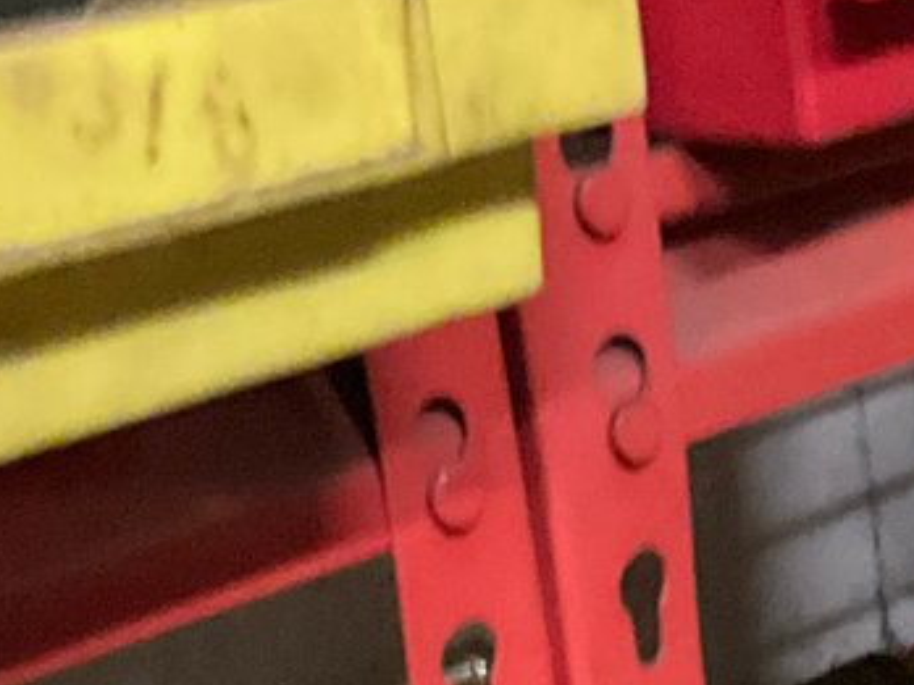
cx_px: 1422
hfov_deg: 14.5
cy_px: 1125
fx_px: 3327
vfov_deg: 11.2
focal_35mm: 126
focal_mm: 3
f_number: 1.8
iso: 640
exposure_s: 1/17
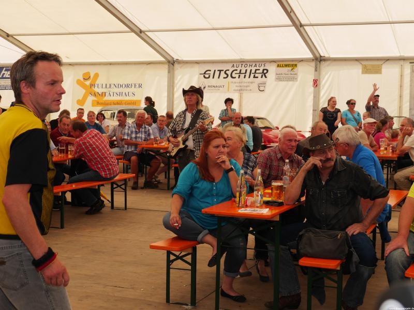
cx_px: 207
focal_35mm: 50
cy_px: 155
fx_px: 598
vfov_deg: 29.1
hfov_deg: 38.2
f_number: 5.6
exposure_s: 1/160
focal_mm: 25
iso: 200
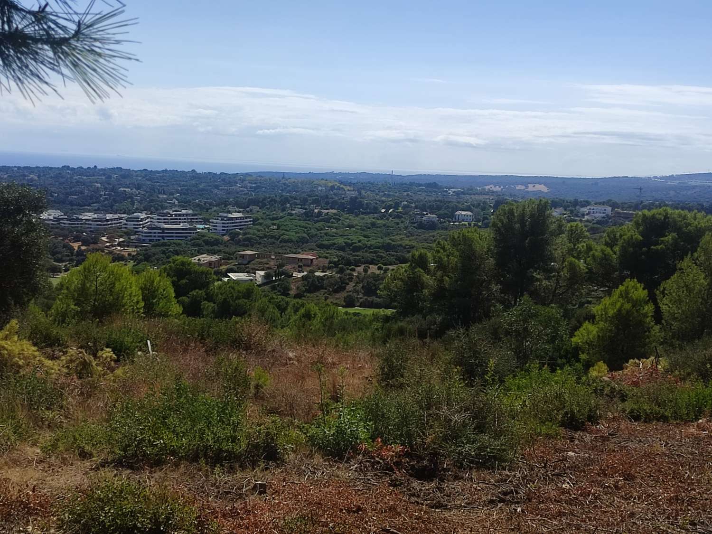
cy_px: 267
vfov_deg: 56.8
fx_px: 494
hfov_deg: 71.6
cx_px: 356
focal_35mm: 24
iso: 50
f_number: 1.89
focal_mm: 5.89
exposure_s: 1/1141
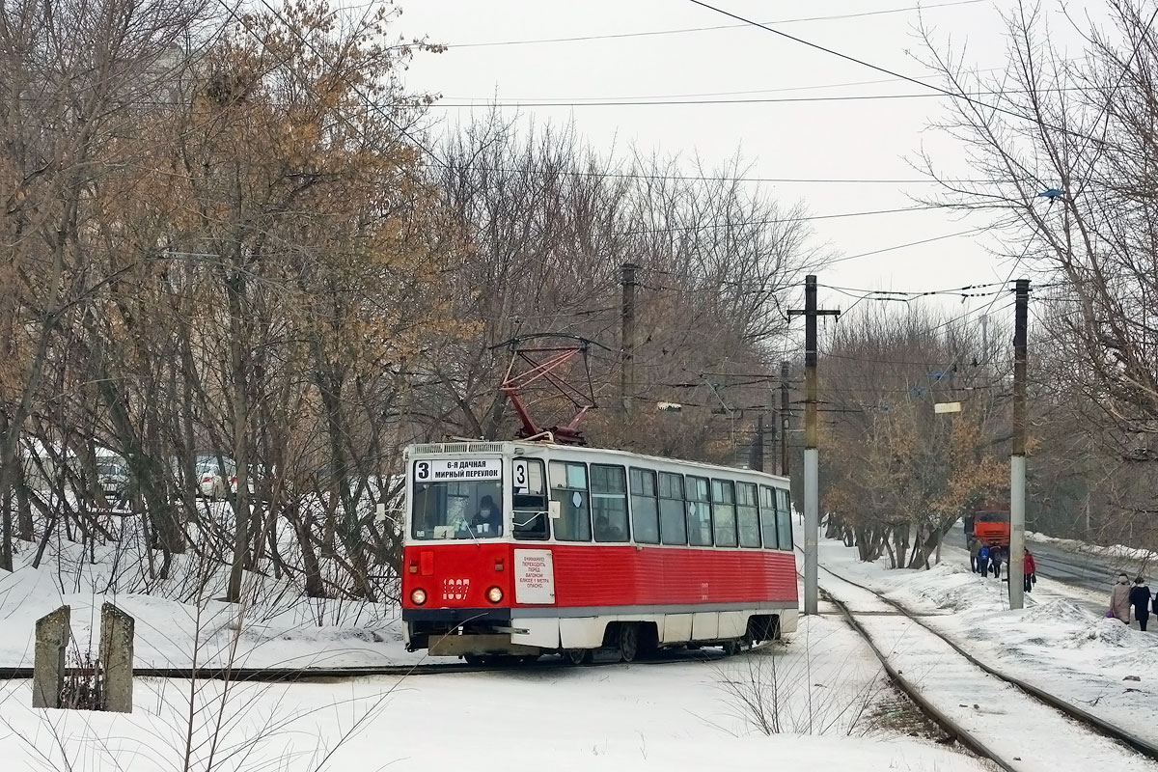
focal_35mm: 55
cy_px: 386
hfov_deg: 36.2
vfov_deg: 24.6
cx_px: 579
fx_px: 1769
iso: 125
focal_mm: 20.41
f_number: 5
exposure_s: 1/500
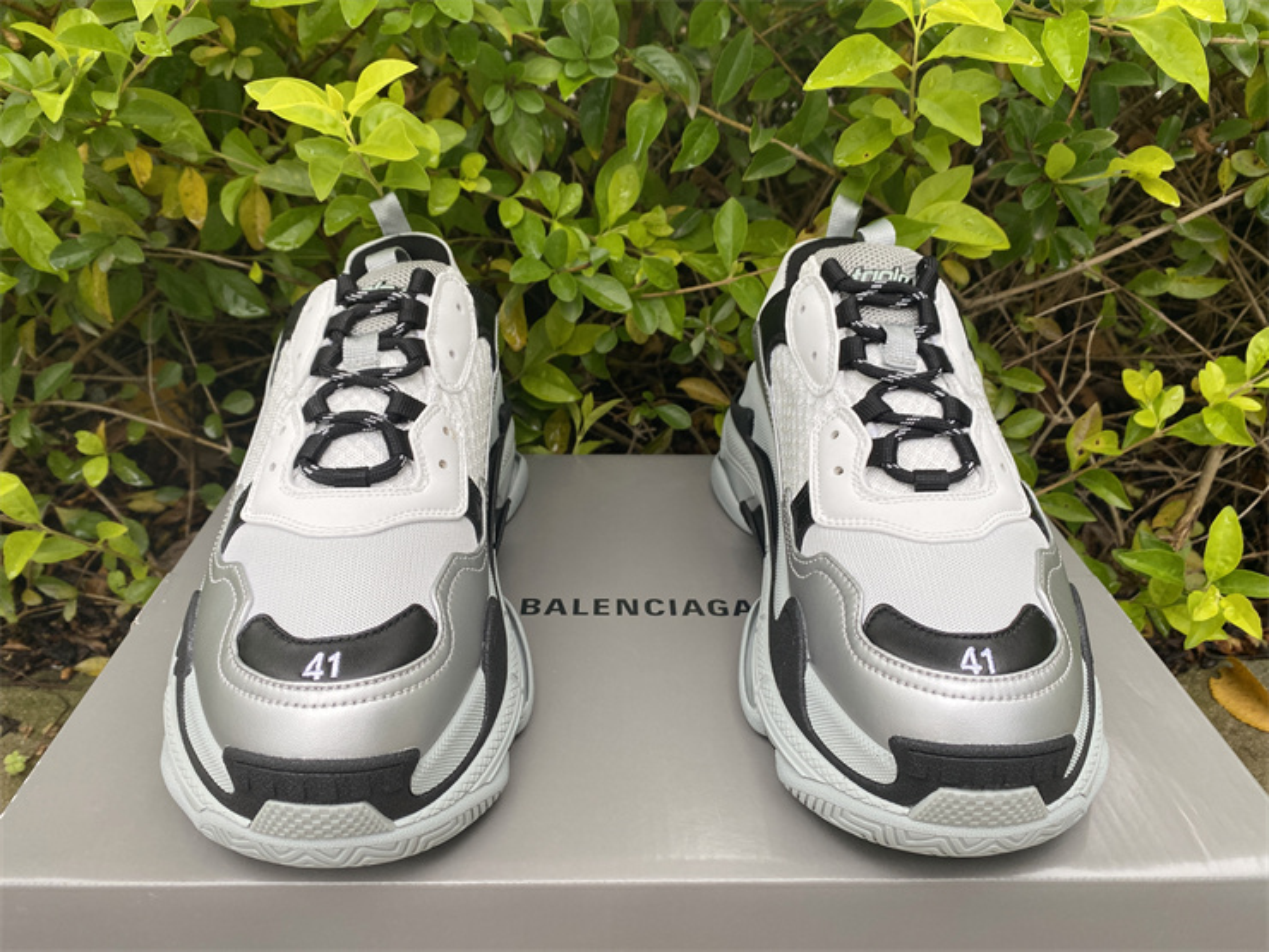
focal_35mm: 26
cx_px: 634
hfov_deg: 67.3
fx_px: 953
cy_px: 476
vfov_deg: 53.1
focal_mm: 4.25
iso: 80
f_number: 1.8
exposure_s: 1/121
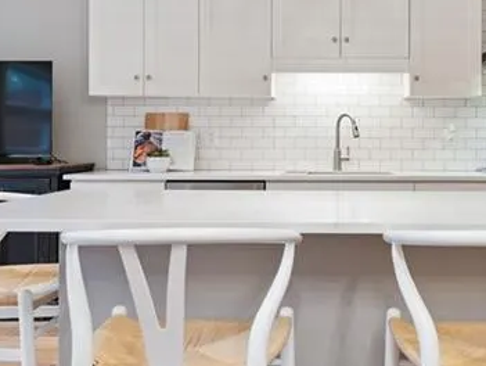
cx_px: 349
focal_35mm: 42
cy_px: 146
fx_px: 590
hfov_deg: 43.7
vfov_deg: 34.3
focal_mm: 15
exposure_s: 1/10
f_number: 8
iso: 200
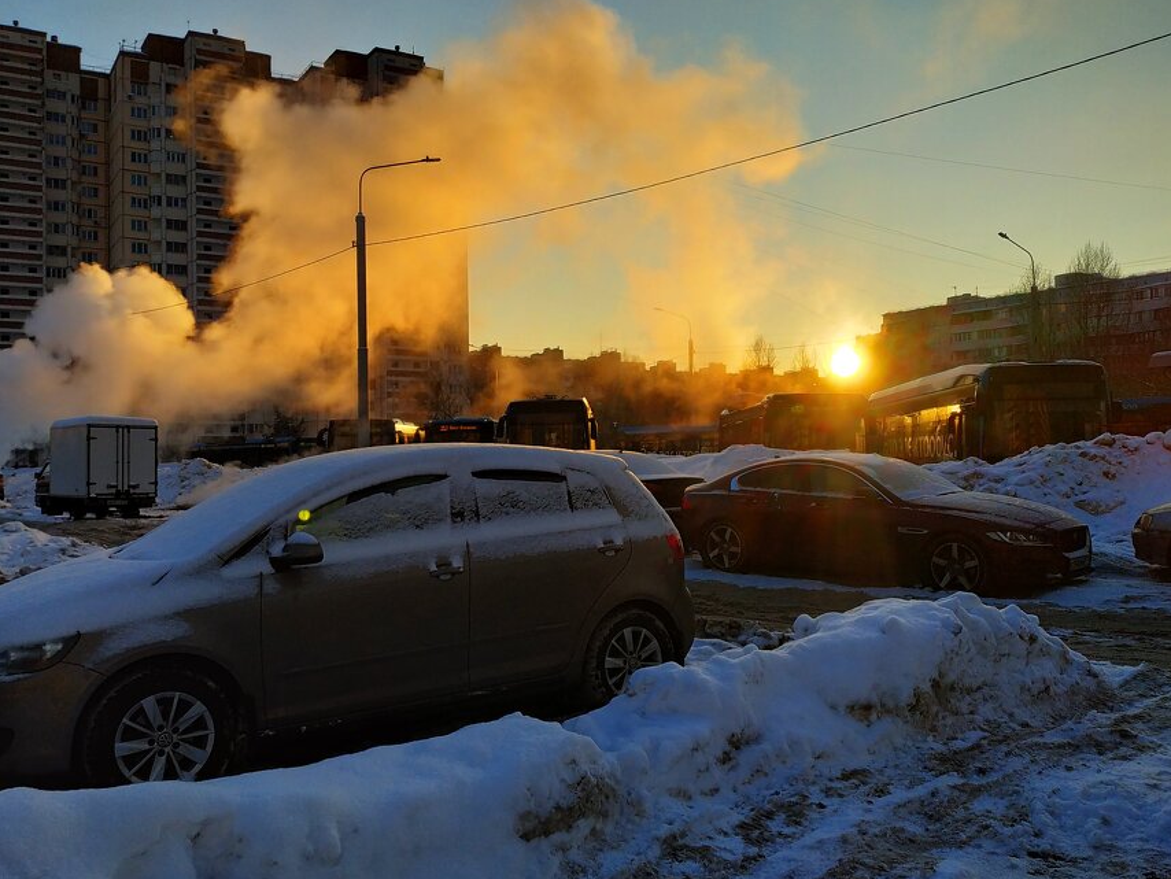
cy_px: 444
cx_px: 577
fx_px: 1015
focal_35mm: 30
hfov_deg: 59.9
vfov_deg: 46.8
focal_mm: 3.94
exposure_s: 1/2486
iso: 100
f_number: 1.9
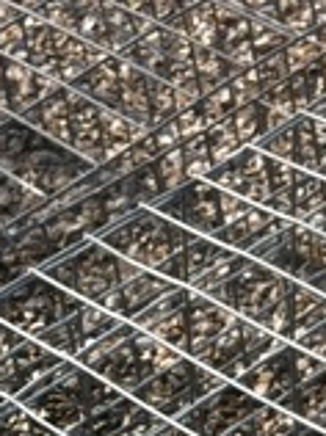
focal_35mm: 169
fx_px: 2128
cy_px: 804
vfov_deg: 10.9
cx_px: -17
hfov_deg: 8.7
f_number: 2.8
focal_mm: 3.85
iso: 80
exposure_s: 1/495
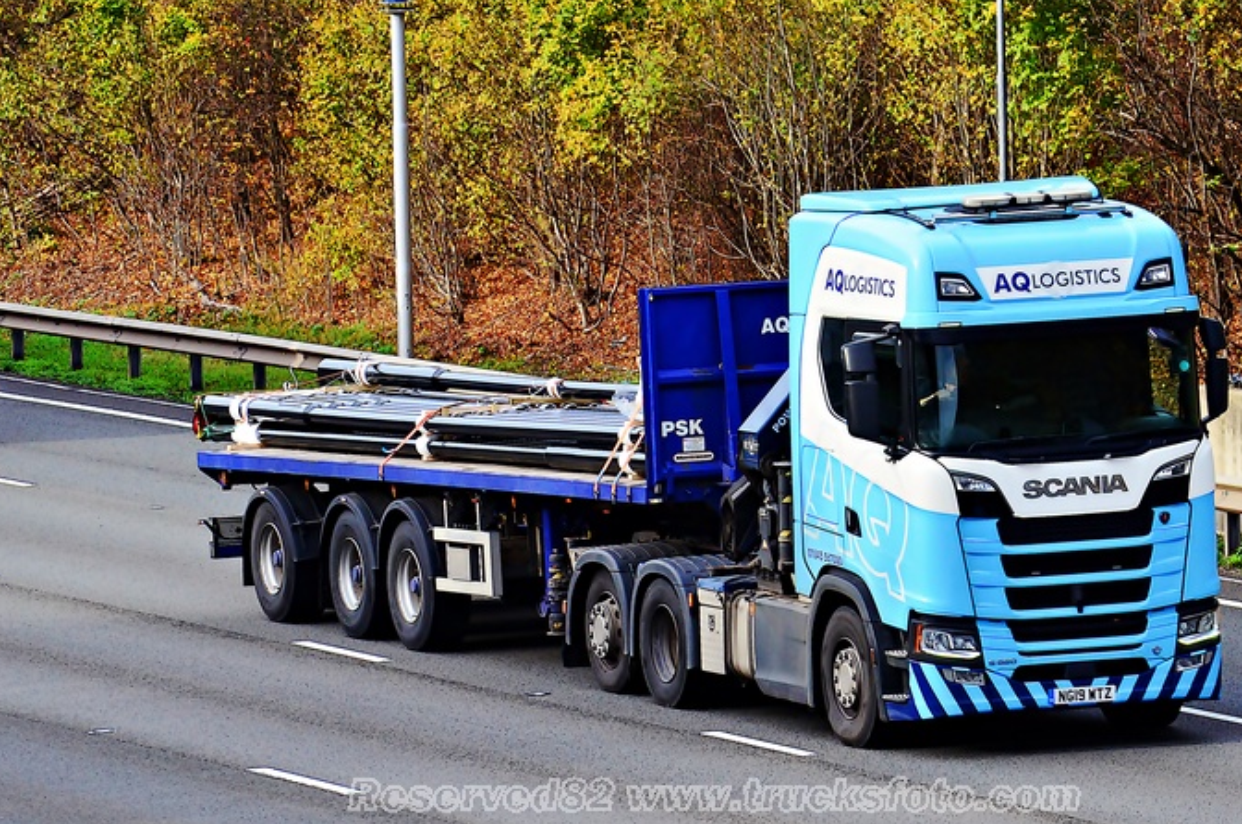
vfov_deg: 5.0
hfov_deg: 7.5
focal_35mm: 277
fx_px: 9529
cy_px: 349
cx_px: 730
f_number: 7.1
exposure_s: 1/800
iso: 800
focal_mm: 155
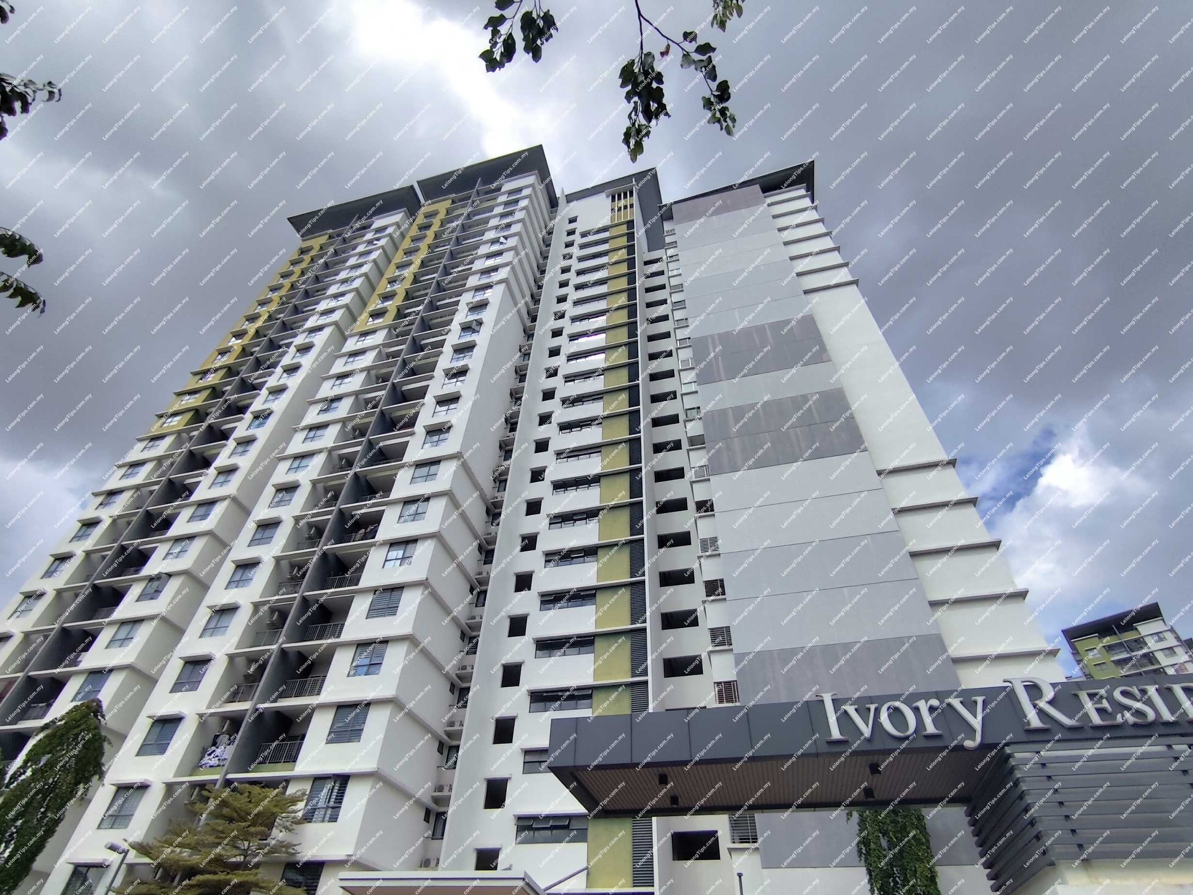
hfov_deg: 94.5
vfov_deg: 78.1
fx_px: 551
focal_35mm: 16
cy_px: 448
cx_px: 596
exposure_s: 1/2419
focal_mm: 1.65
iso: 50
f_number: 2.2
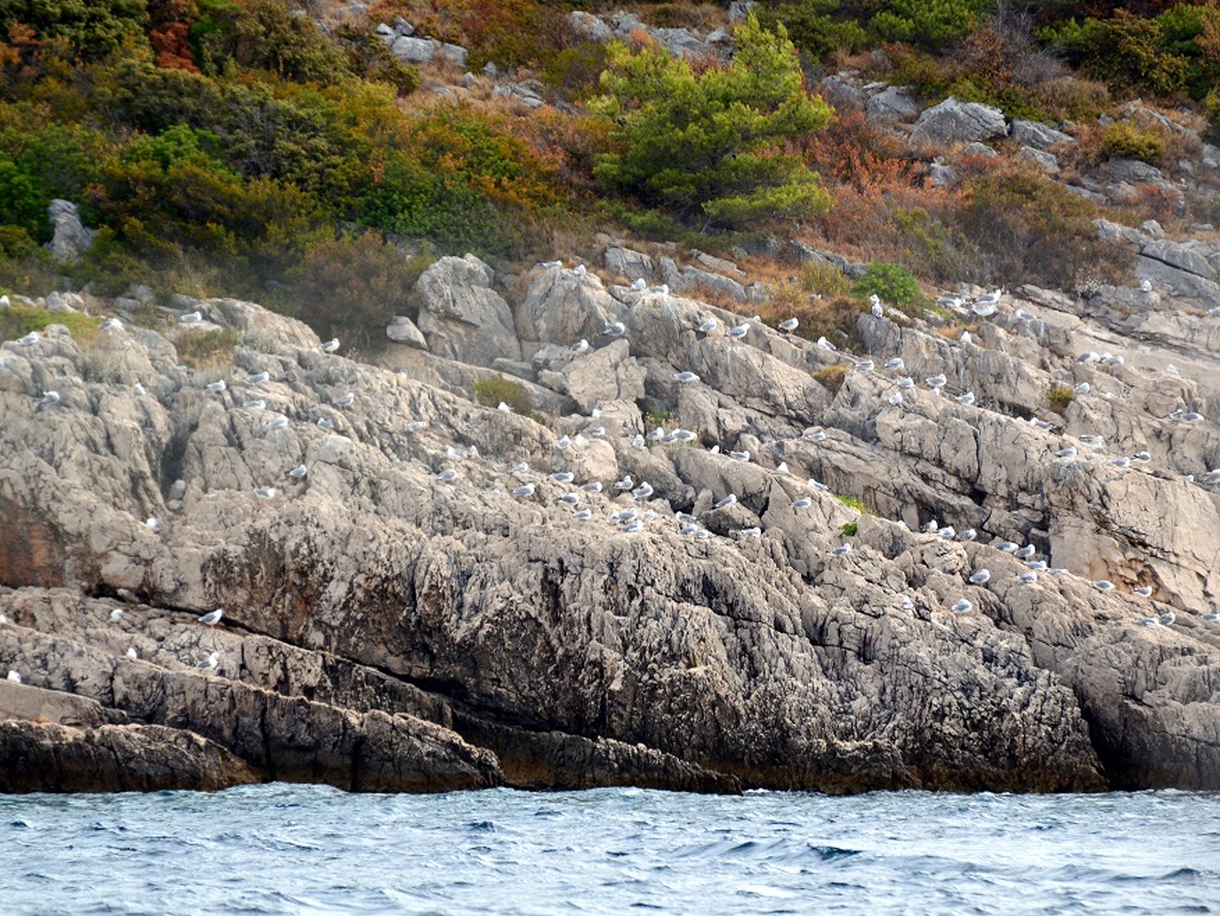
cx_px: 656
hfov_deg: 4.3
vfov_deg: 3.2
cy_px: 457
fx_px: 16179
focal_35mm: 459
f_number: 5.6
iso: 640
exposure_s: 1/1250
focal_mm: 280
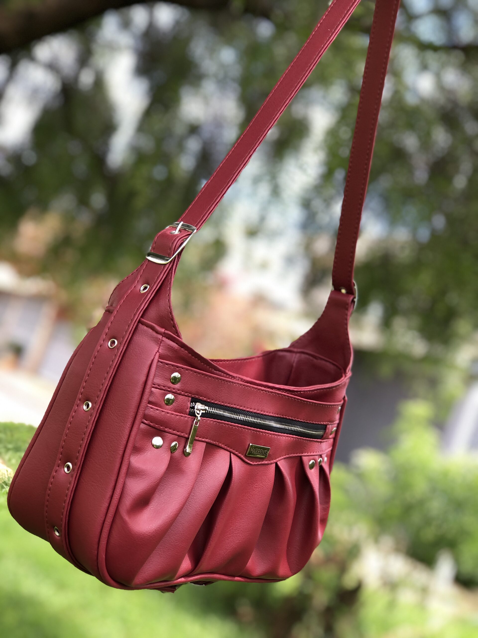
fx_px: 1049
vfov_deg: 33.8
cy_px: 319
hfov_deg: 25.7
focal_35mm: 57
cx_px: 239
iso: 25
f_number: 2.8
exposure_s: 1/120
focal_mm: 6.6
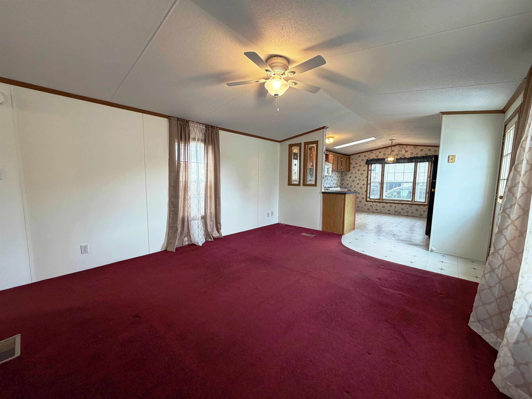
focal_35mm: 14
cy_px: 200
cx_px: 266
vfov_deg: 85.7
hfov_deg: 102.1
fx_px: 215
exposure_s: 1/60
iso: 250
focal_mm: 2.22
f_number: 2.2
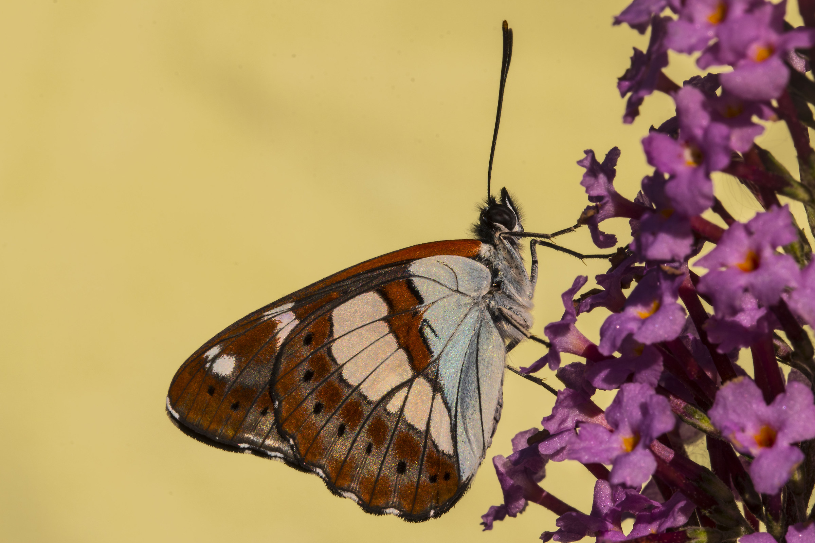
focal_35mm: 158
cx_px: 408
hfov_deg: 13.0
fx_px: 3565
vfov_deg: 8.7
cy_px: 272
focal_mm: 105
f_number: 32
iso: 100
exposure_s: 1/80
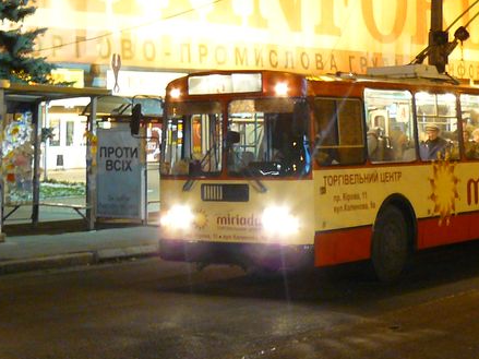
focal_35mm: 84
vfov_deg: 17.2
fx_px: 1162
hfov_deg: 23.2
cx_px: 297
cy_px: 9
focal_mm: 6
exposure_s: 2
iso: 200
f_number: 4
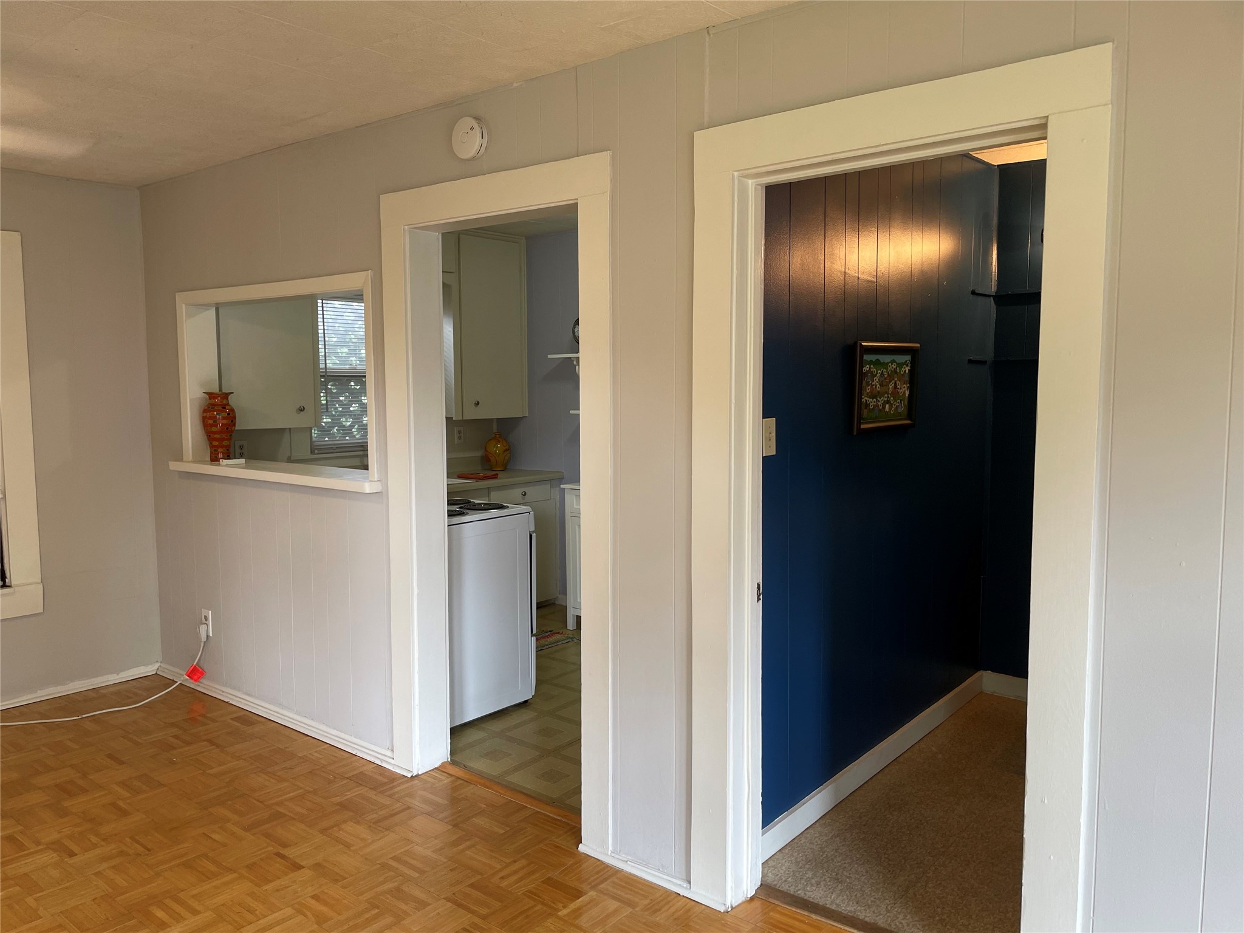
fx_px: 934
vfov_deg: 53.1
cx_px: 622
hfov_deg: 67.3
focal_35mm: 26
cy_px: 466
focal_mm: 4.2
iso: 64
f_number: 1.6
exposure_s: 1/60
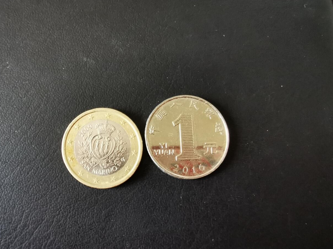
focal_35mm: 30
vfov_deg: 46.8
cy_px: 119
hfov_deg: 59.7
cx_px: 145
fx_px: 289
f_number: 2.2
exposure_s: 1/33.3
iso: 250
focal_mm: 2.35
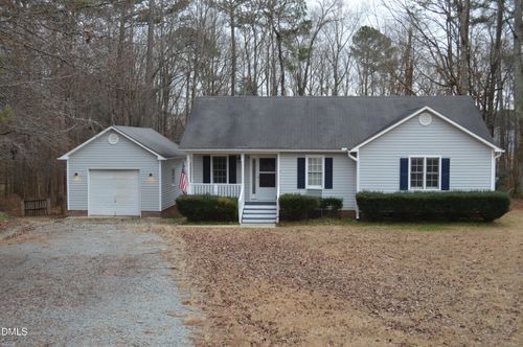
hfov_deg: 49.6
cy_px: 174
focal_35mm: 39
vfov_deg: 34.1
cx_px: 262
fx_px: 566
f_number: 5.6
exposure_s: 1/125
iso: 100
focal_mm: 26
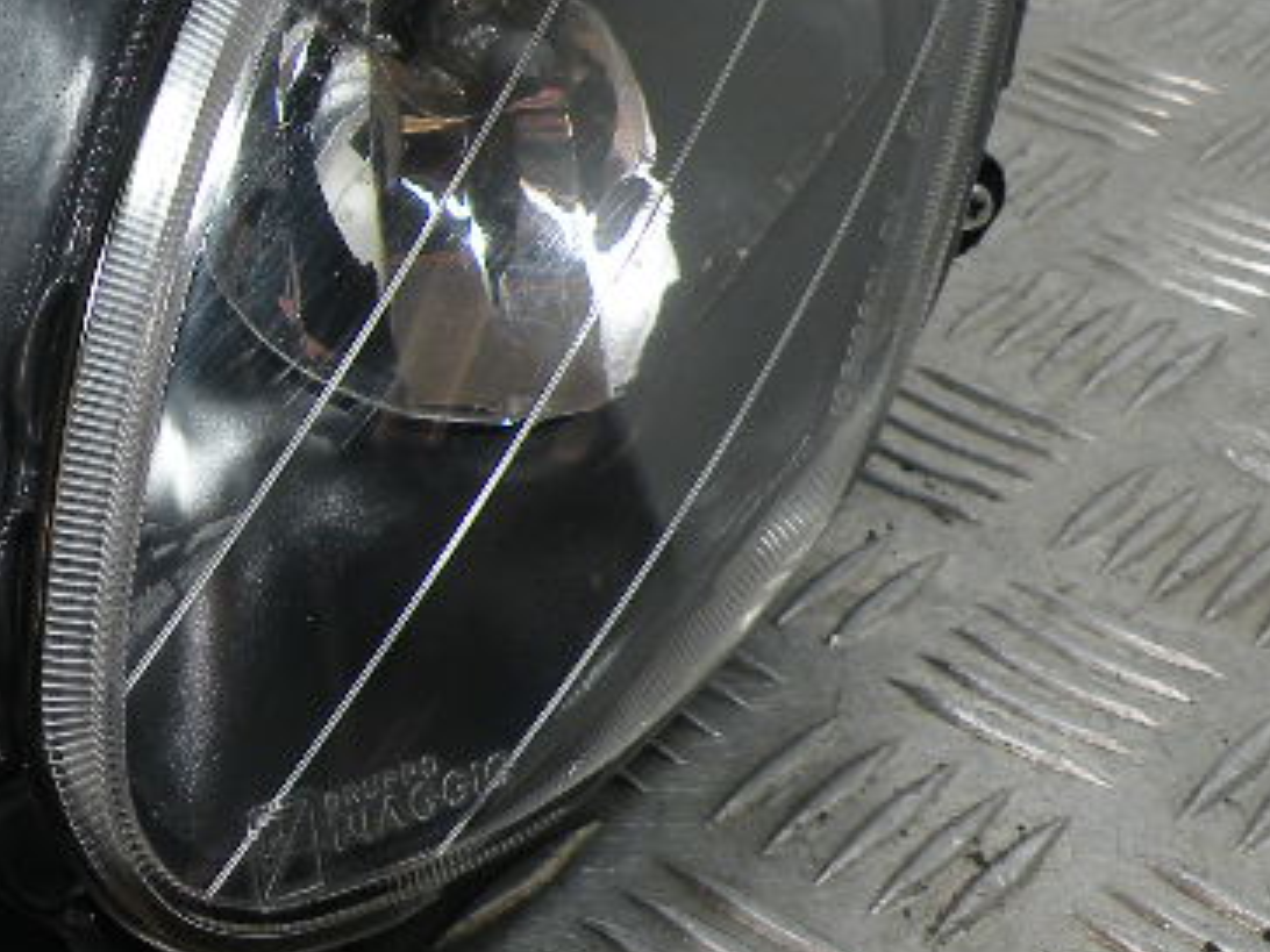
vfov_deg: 19.1
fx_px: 2788
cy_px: 105
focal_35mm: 76
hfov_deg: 23.7
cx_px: -195
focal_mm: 4.7
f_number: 3.2
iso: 64
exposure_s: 1/78
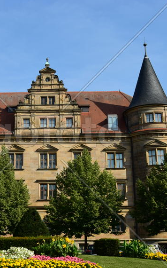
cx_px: 37
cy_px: 135
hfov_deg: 22.9
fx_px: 408
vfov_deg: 36.3
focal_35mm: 56
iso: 100
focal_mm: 24
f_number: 10
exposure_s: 1/125
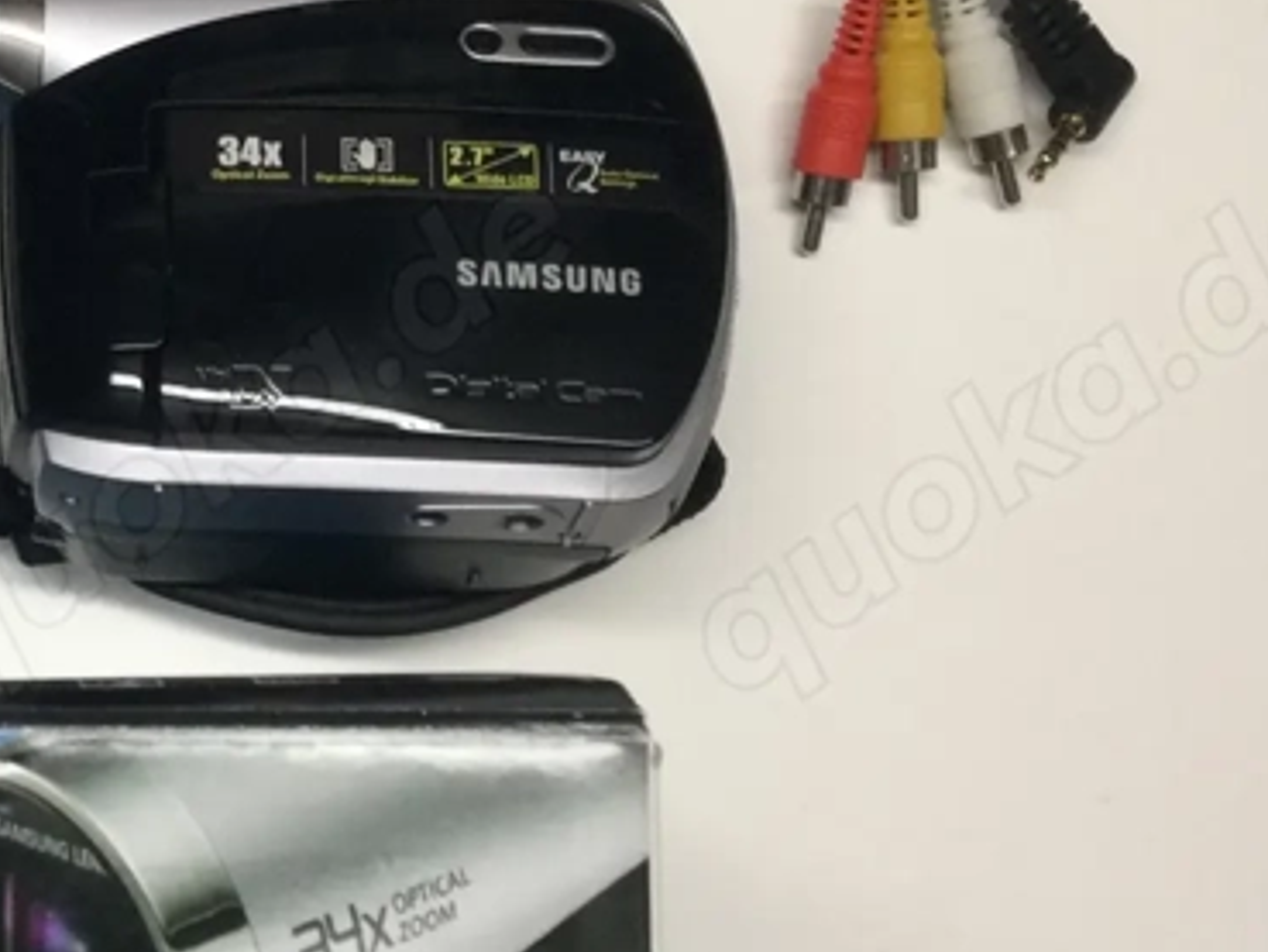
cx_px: -141
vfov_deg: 17.6
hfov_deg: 22.0
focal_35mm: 84
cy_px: 481
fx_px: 3078
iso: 32
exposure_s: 1/33
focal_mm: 3.3
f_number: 2.4
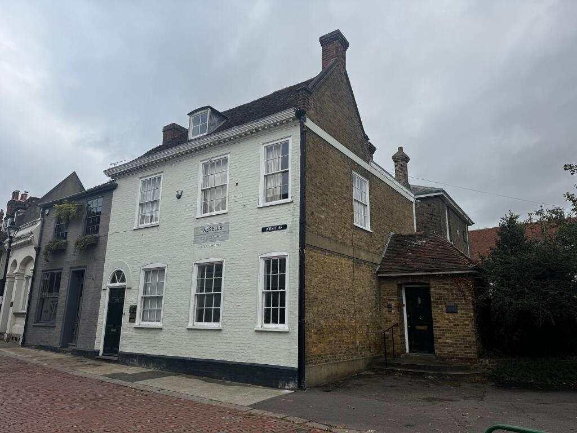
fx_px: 400
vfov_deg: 56.8
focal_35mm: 24
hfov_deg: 71.6
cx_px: 288
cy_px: 216
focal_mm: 6.76
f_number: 1.78
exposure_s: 1/2041
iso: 80
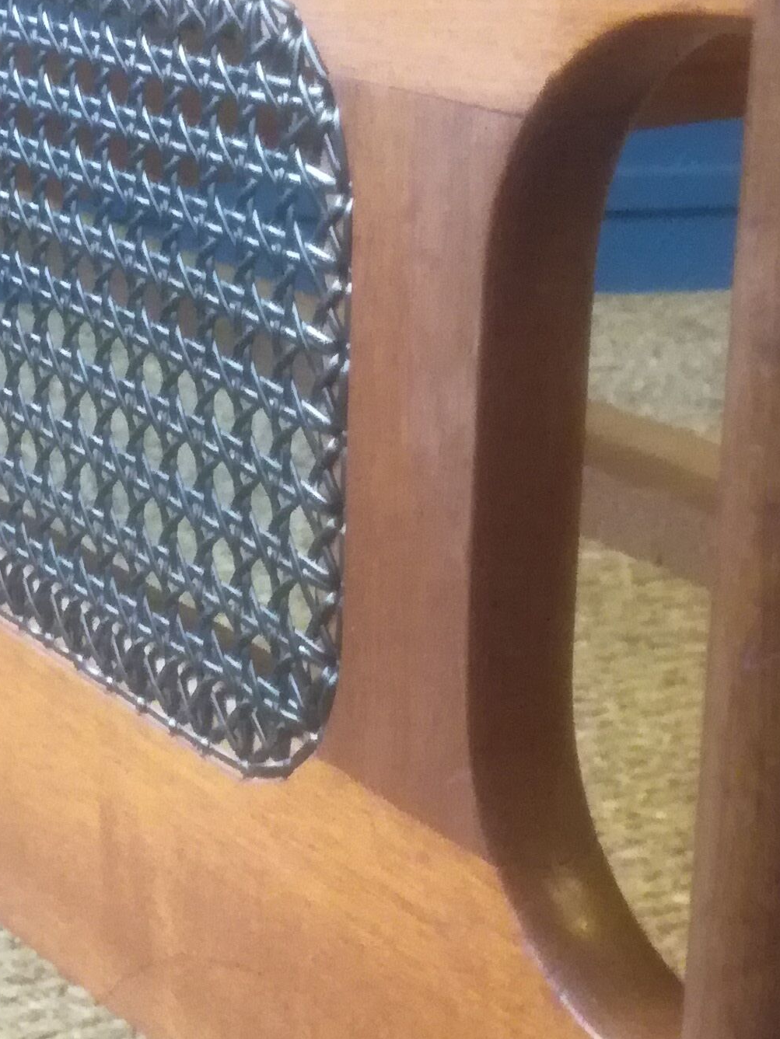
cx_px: 159
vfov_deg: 23.3
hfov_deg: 17.4
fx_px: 2523
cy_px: 543
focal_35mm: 84
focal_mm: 3.79
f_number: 2
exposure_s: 1/25
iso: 500
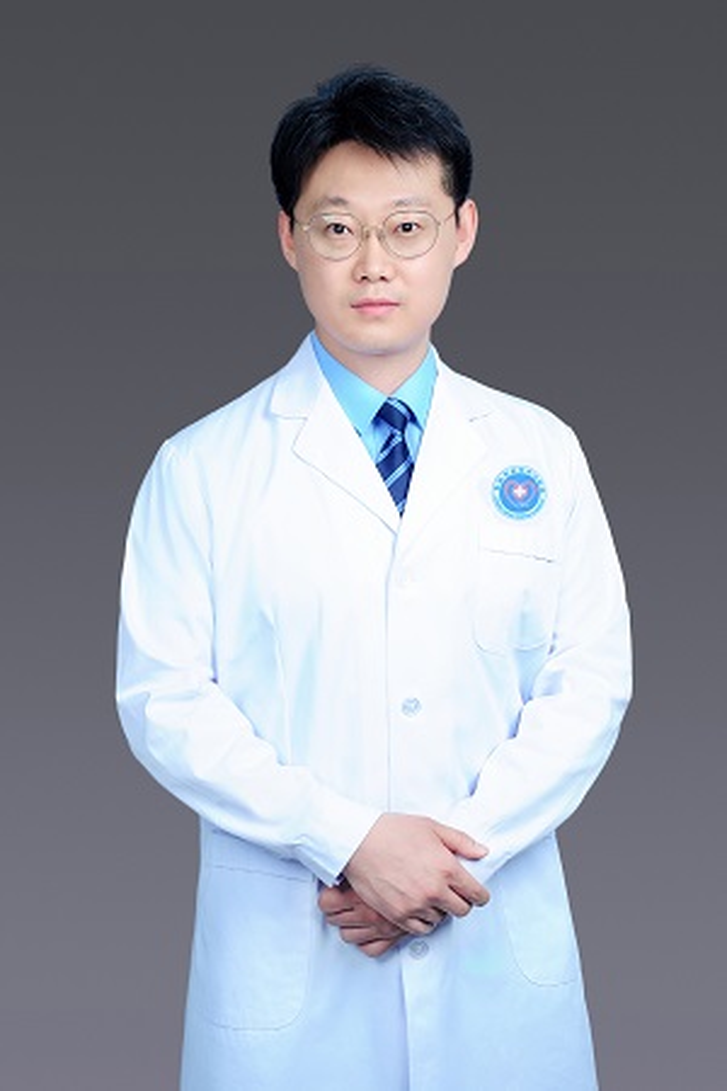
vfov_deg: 39.6
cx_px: 364
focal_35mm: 50
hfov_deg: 27.0
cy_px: 546
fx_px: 1514
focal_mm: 50
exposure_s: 1/160
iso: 200
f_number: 9
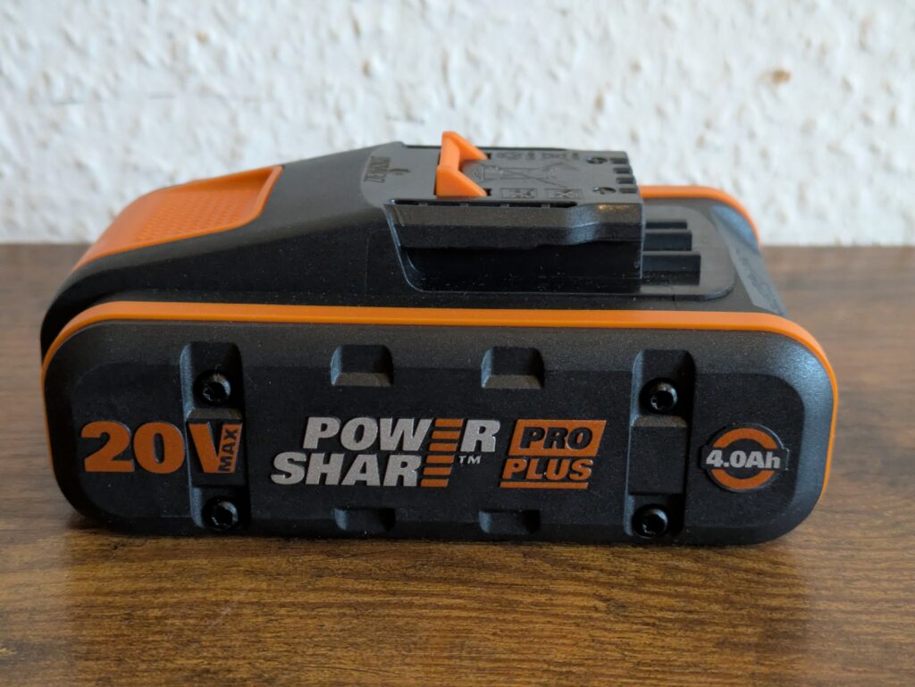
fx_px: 1349
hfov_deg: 37.5
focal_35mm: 51
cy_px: 344
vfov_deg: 28.6
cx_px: 458
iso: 753
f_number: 1.89
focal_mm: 5.43
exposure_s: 1/25
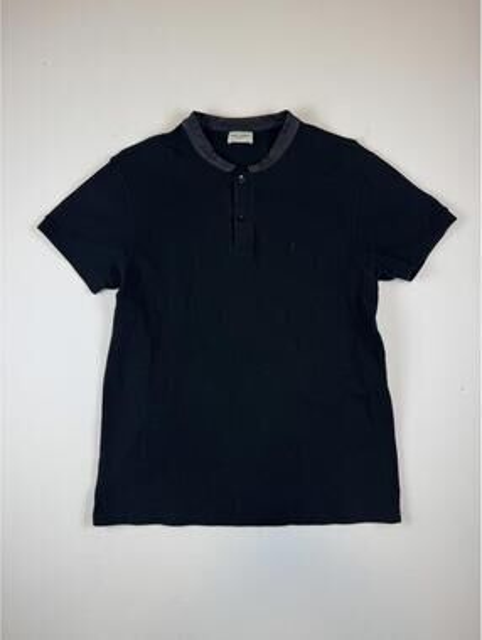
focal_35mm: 24
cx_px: 241
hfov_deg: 56.9
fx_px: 445
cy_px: 320
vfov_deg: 71.5
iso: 64
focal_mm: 6.76
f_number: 1.78
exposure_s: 1/120
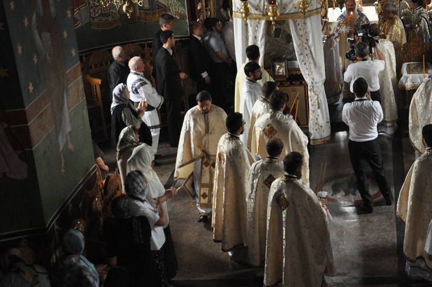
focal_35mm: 72
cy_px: 83
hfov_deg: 27.7
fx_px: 863
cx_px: 328
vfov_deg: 18.8
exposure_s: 1/60
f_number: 7.1
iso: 1600
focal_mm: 30
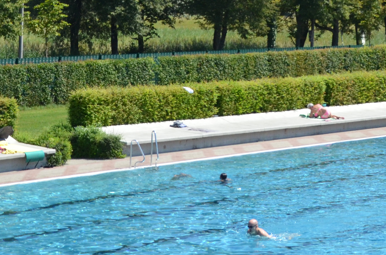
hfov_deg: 16.5
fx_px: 1316
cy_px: -116
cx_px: 342
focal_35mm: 123
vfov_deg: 10.7
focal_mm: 26
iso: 800
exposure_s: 1/4000
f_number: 4.5
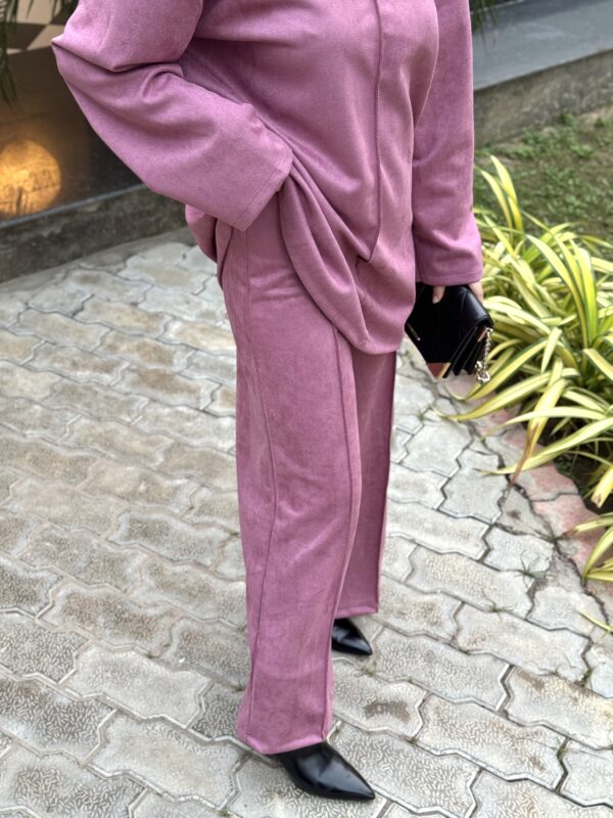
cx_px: 306
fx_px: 1133
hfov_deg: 30.3
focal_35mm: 48
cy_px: 409
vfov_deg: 39.7
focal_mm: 6.76
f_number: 1.78
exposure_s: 1/50
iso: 80
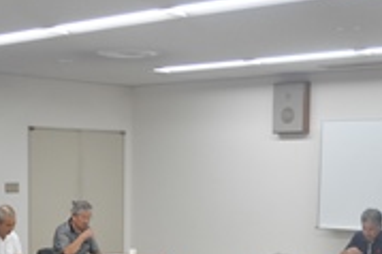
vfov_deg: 17.4
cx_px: 124
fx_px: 795
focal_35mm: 75
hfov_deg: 26.8
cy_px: 290
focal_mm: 20
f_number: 4
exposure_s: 1/160
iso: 800
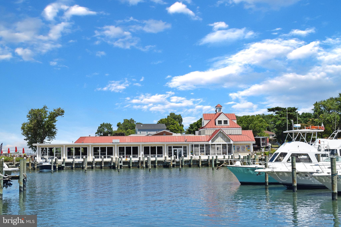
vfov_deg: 30.8
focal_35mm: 44
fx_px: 412
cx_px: 170
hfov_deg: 45.0
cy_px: 114
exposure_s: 1/400
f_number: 10
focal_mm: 29
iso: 100
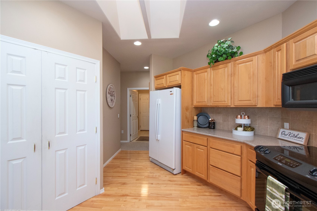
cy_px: 106
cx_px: 158
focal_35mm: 15
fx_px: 132
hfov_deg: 100.4
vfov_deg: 77.3
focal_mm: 10
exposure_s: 1/60
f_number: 9
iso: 800
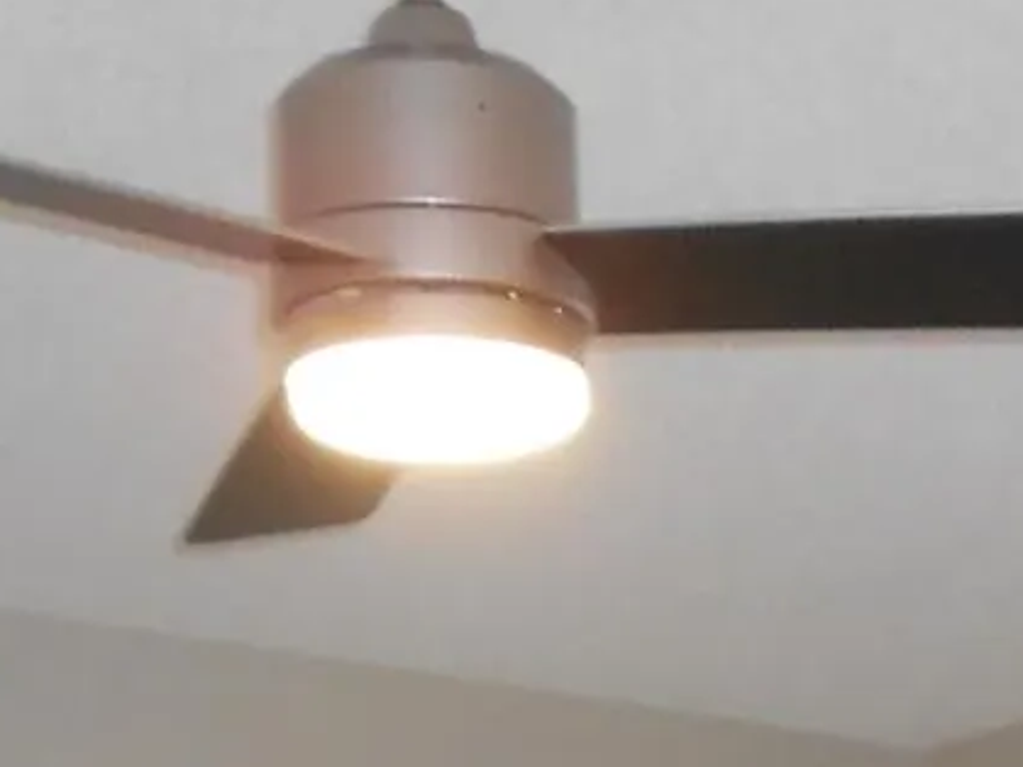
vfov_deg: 10.6
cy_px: 1554
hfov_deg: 15.3
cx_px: 952
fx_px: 3752
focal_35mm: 127
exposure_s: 1/30
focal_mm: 4.6
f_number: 3.2
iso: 160
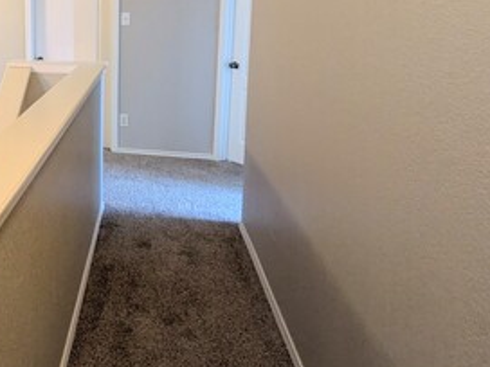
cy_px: 68
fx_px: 467
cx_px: 31
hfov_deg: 48.3
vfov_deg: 41.0
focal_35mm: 33
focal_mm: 1.83
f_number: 2.2
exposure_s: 1/24
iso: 85
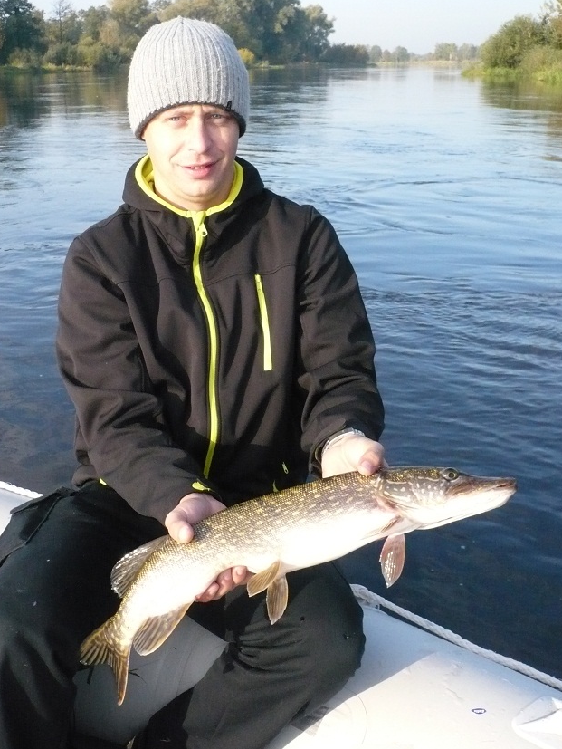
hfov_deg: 36.8
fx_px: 844
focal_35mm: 39
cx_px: 257
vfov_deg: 47.8
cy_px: 361
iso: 400
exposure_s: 1/250
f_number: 8
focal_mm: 5.8
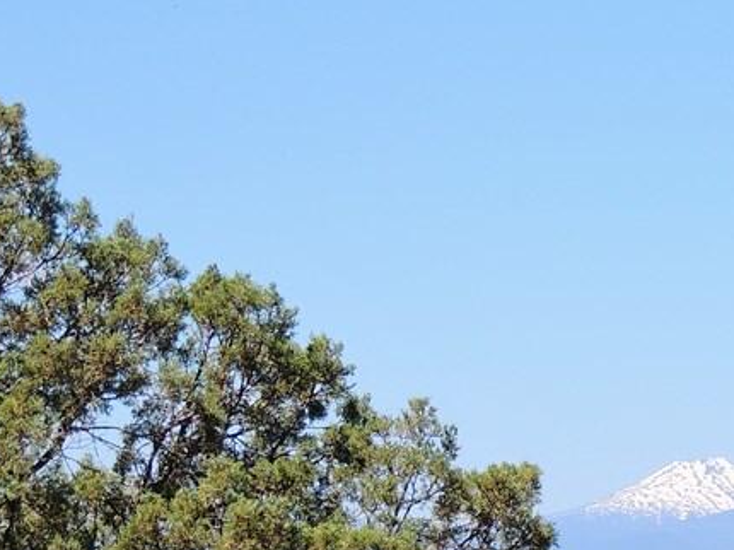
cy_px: 570
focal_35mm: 286
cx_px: 772
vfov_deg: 5.2
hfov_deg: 6.9
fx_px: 6061
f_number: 4.2
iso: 100
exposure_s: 1/640
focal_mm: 21.4
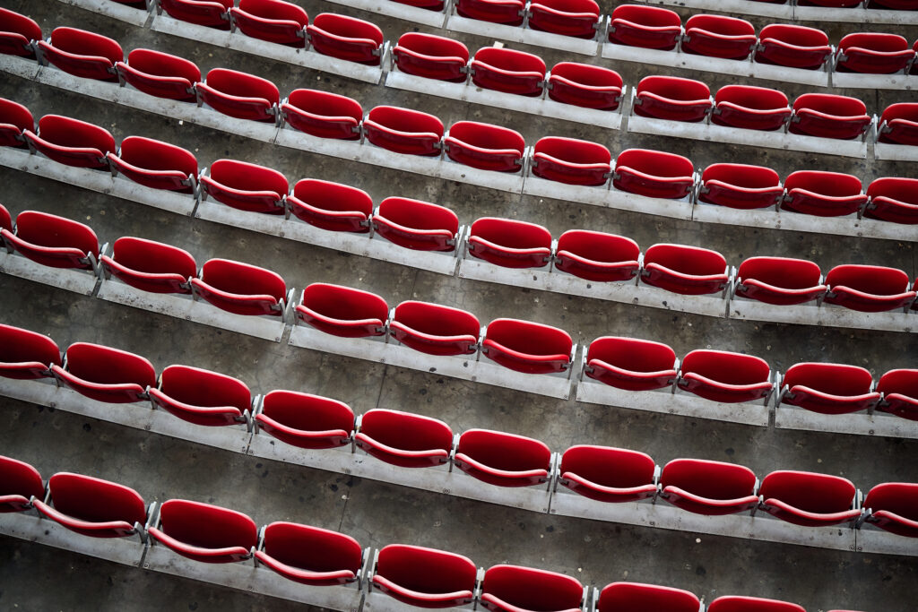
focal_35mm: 81
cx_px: 459
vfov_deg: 16.9
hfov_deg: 25.1
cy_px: 306
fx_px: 2066
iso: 560
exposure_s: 1/800
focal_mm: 81
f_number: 2.8
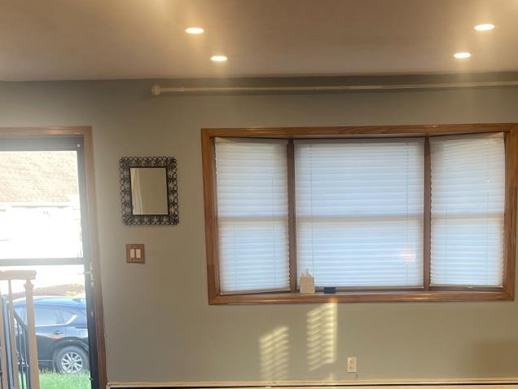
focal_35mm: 59
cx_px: 318
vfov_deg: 23.9
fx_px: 883
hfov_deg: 32.6
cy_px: 376
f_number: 1.6
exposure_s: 1/120
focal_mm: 5.1
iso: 125
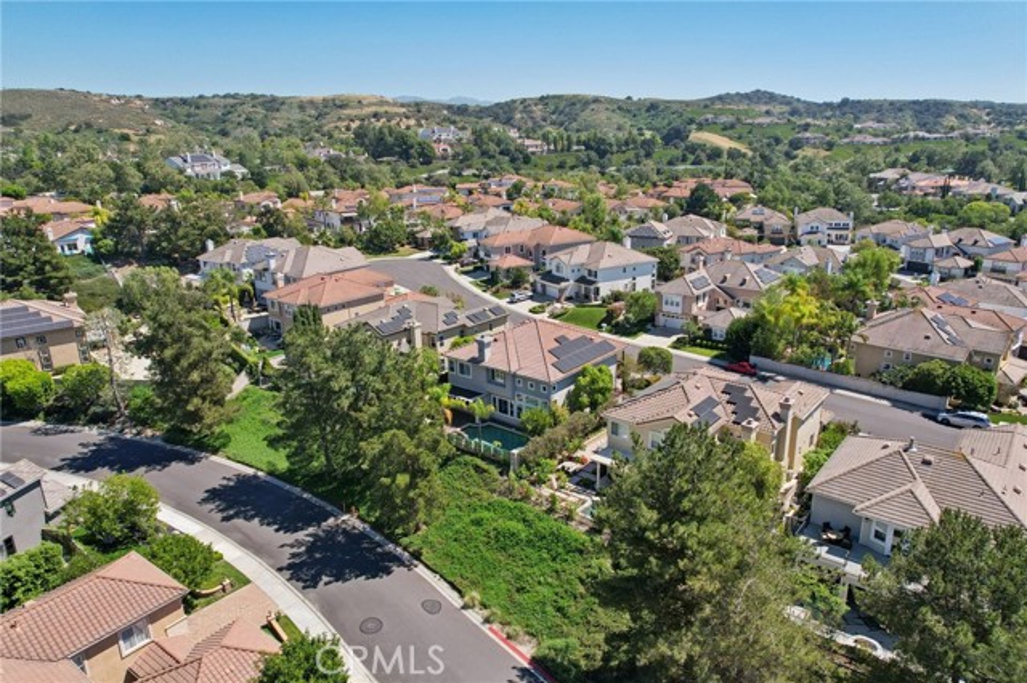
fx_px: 627
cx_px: 514
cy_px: 342
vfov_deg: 57.2
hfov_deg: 78.6
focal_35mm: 22
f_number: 2.8
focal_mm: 8.4
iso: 130
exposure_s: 1/2000
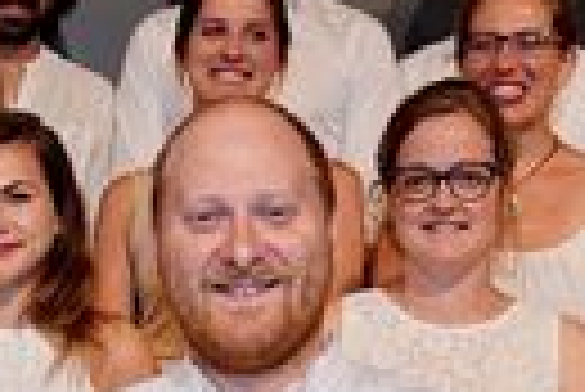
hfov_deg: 17.6
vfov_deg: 11.4
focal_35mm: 114
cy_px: 626
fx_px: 1855
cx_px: 18
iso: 250
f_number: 2.8
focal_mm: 29
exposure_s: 1/100
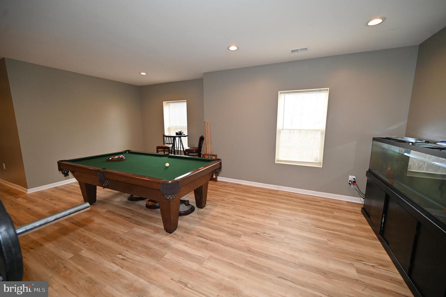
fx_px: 173
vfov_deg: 81.1
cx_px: 223
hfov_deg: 104.3
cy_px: 148
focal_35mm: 14
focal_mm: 14
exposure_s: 1/80
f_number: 4
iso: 360
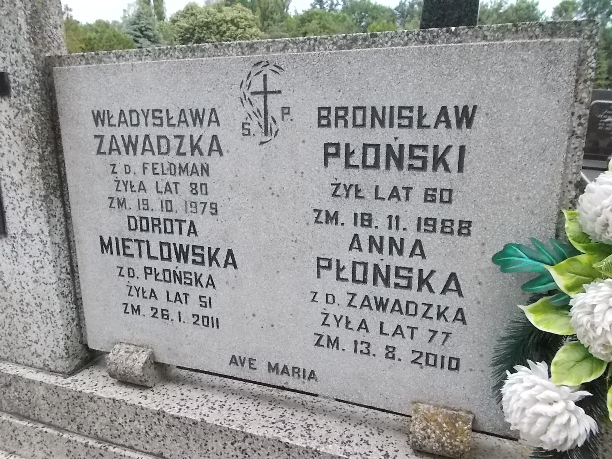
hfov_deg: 67.3
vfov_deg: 53.1
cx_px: 306
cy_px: 230
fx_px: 460
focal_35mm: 26
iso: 400
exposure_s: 1/250
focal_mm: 4.6
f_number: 8
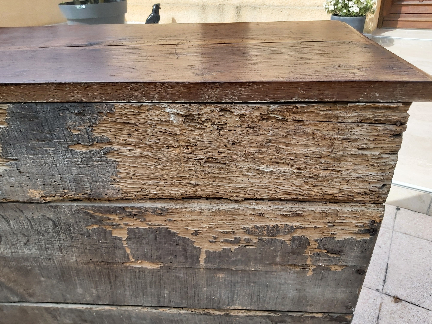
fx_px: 324
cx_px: 216
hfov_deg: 67.3
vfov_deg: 53.1
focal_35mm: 26
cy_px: 162
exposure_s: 1/618
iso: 64
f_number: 1.7
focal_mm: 3.92
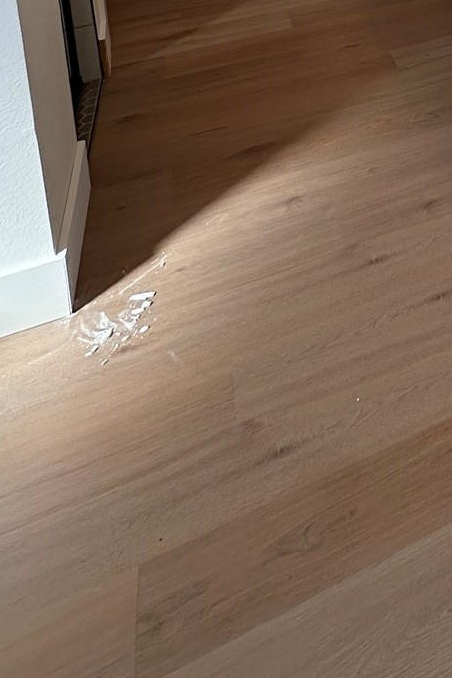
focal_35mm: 44
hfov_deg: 25.5
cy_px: -238
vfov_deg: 31.8
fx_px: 829
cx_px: 615
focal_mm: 2.22
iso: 40
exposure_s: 1/122
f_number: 2.2
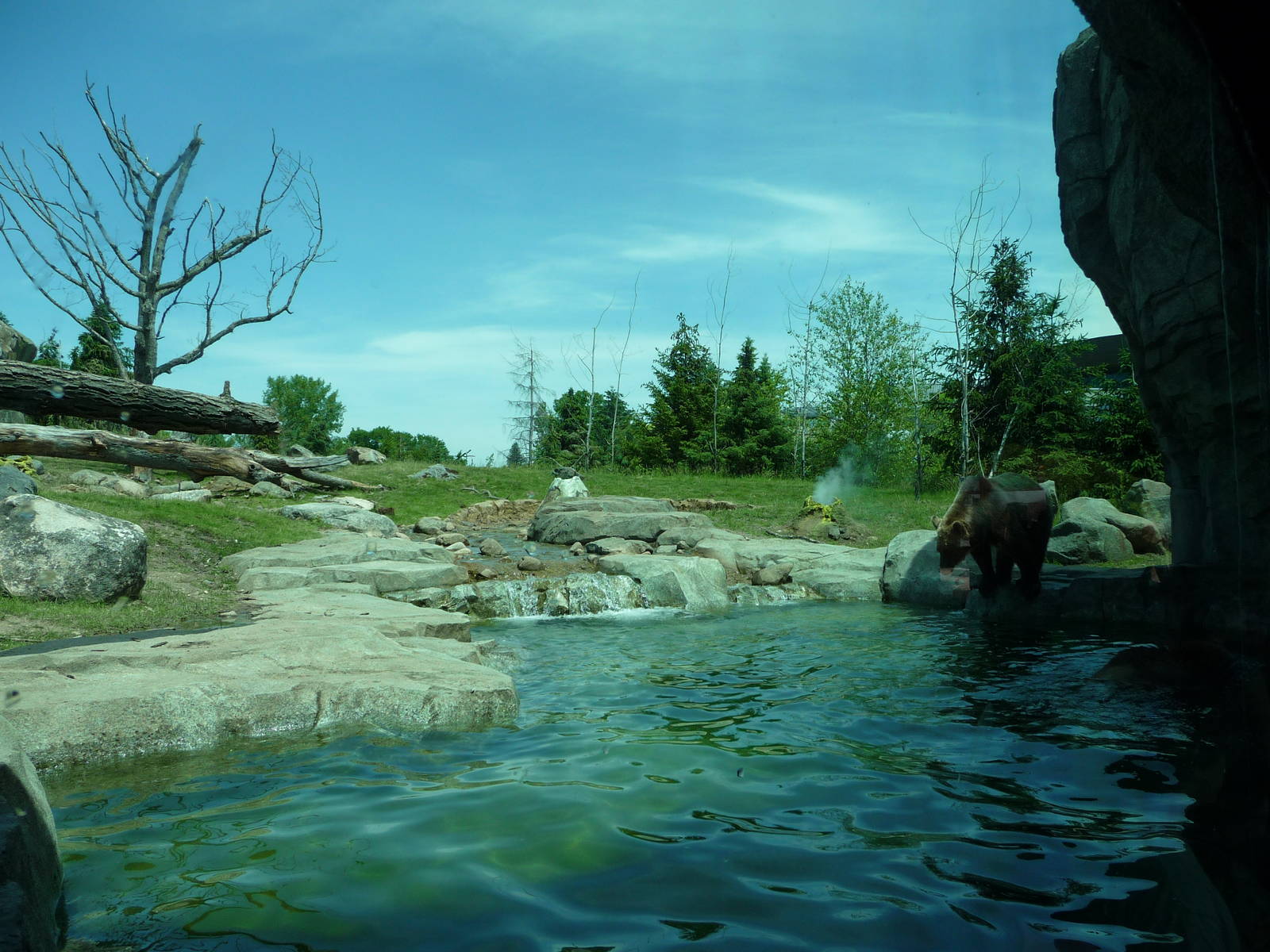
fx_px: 1027
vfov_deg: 49.7
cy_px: 476
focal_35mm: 28
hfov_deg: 63.4
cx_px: 635
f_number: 3.3
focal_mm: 4.7
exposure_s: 1/640
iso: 100
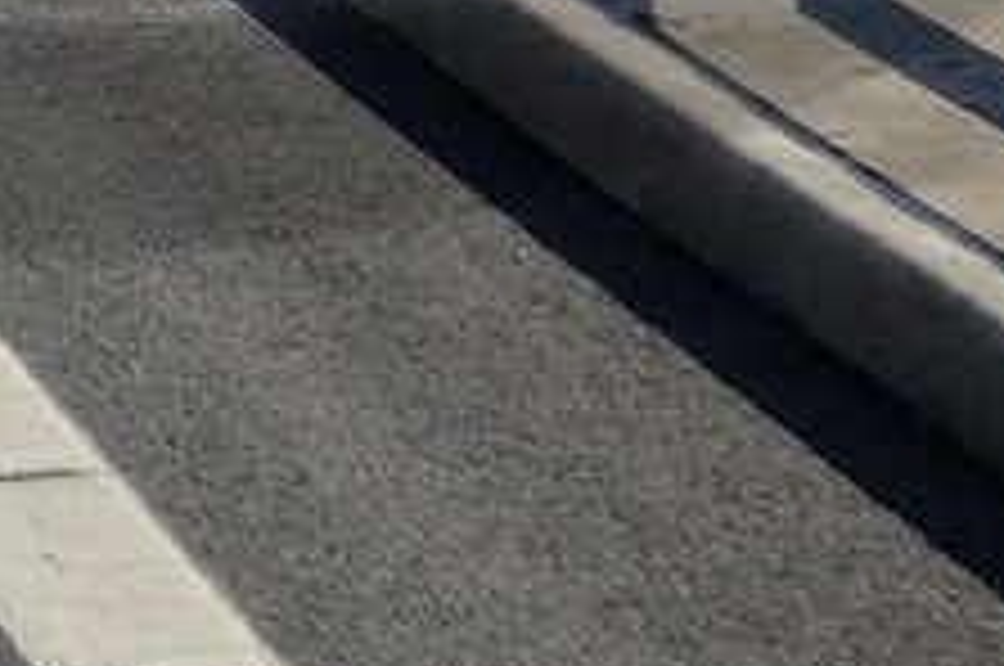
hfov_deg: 11.9
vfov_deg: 6.8
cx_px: 63
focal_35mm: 172
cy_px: -1624
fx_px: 4790
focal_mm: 24
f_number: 9
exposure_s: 1/800
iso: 400
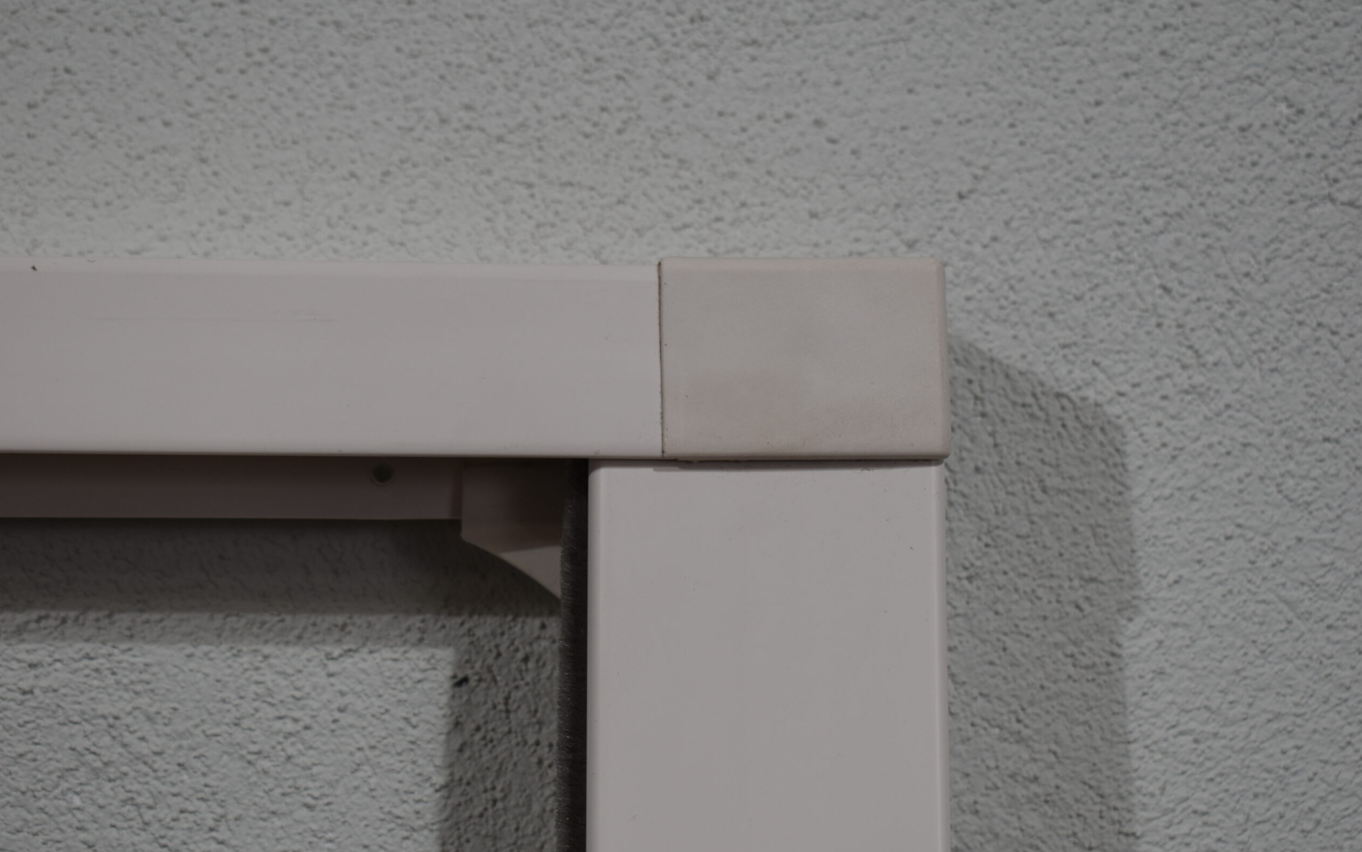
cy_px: 445
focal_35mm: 74
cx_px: 680
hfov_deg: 27.8
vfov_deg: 17.6
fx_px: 2747
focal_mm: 48
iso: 200
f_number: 5.6
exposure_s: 1/160
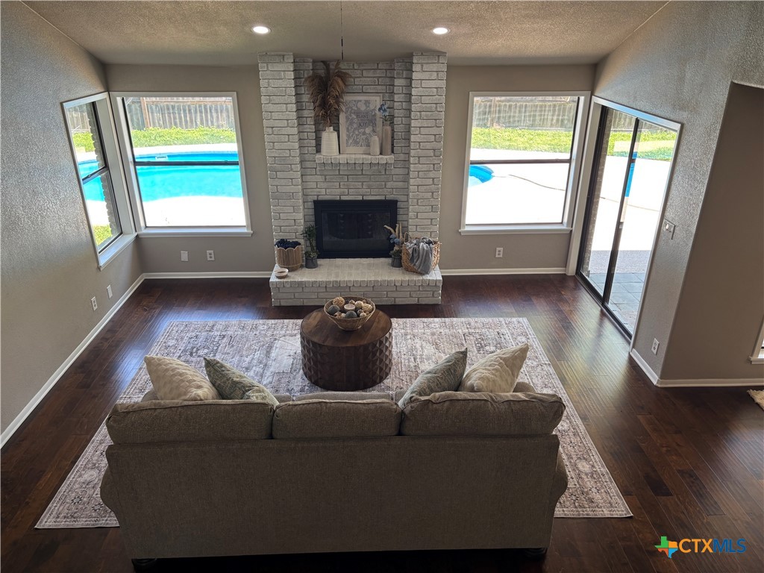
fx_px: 574
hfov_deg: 67.3
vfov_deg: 53.1
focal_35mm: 26
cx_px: 382
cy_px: 286
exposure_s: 1/121
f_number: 1.6
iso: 32
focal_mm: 5.96
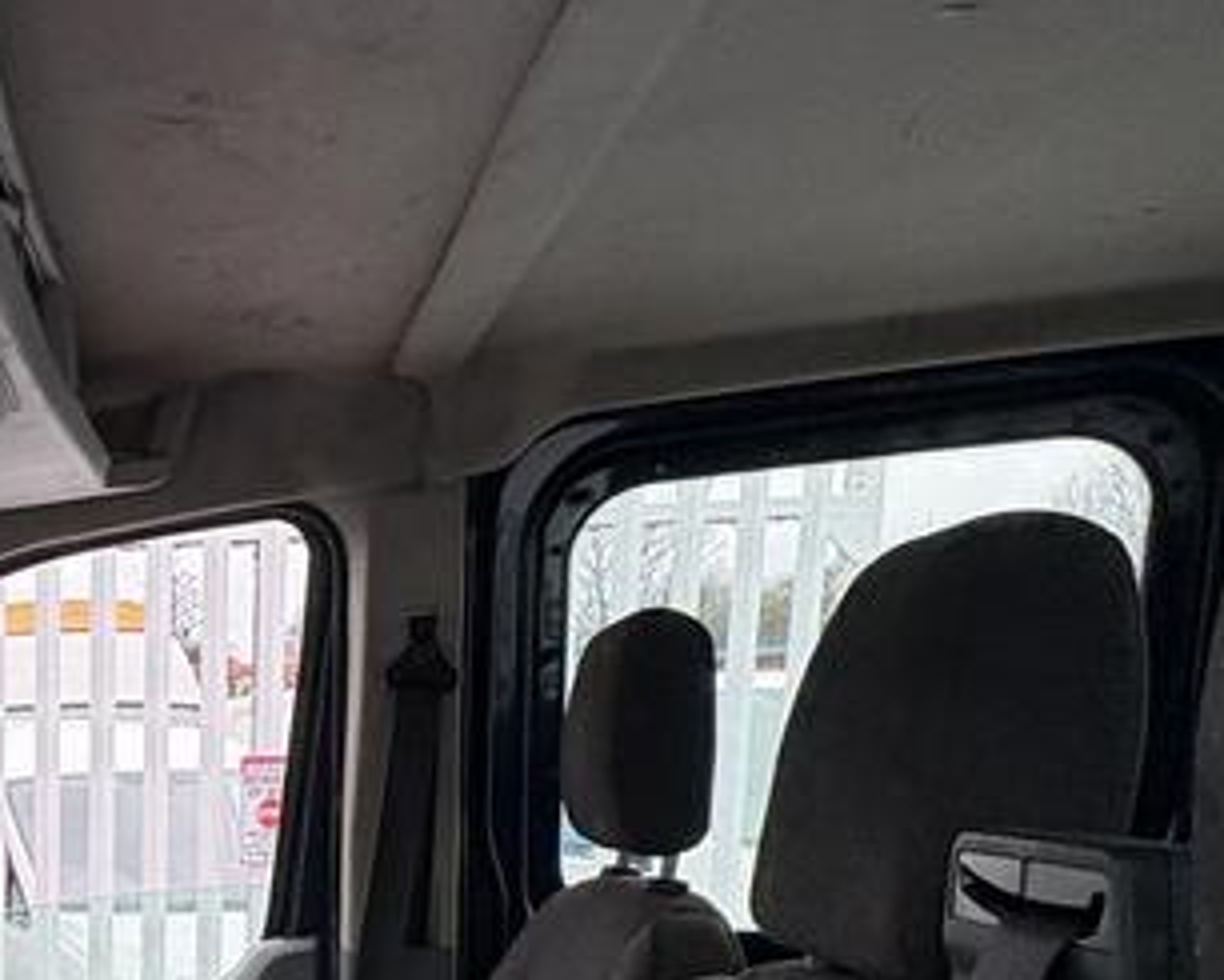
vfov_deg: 34.4
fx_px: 1449
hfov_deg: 34.7
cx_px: -304
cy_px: 956
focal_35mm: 40
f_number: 2.2
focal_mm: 2.22
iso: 40
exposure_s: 1/109
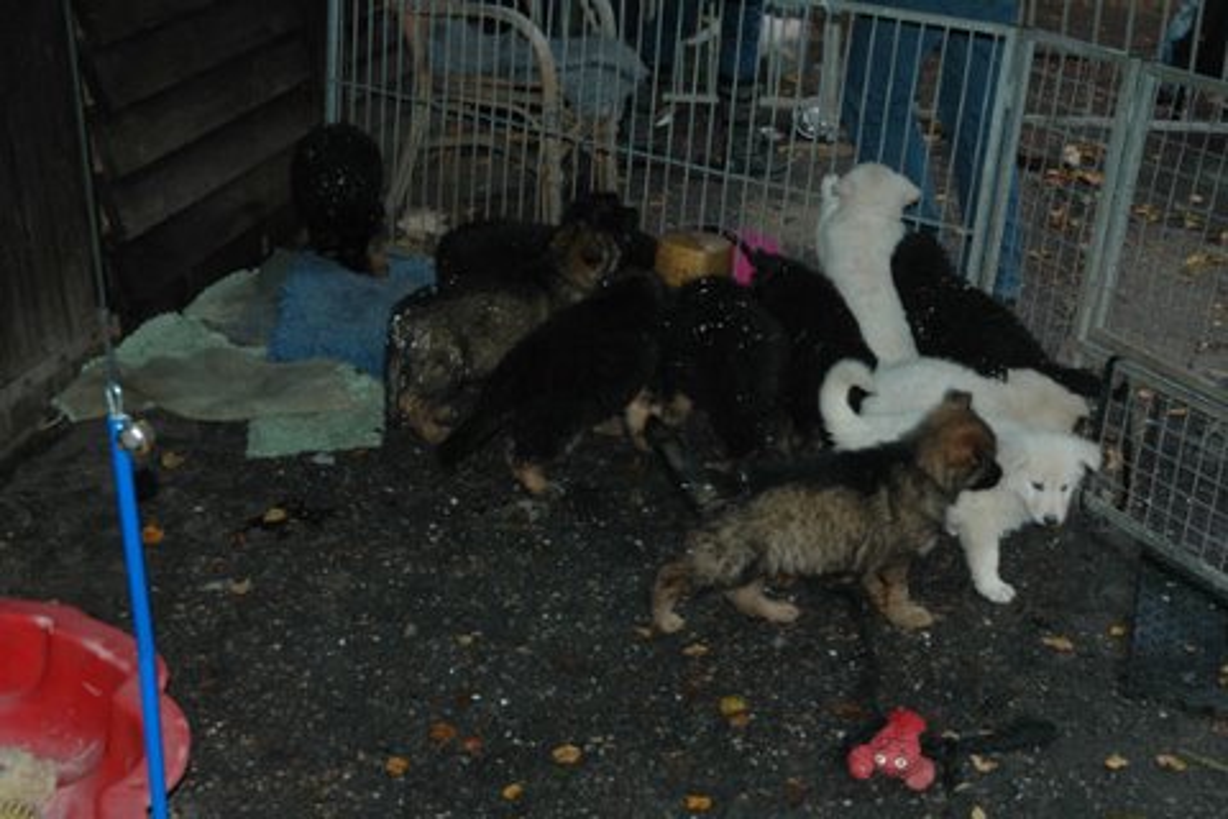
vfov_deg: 25.8
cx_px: 614
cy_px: 410
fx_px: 1791
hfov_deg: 37.9
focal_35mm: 52
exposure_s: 1/60
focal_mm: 35
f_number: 4.2
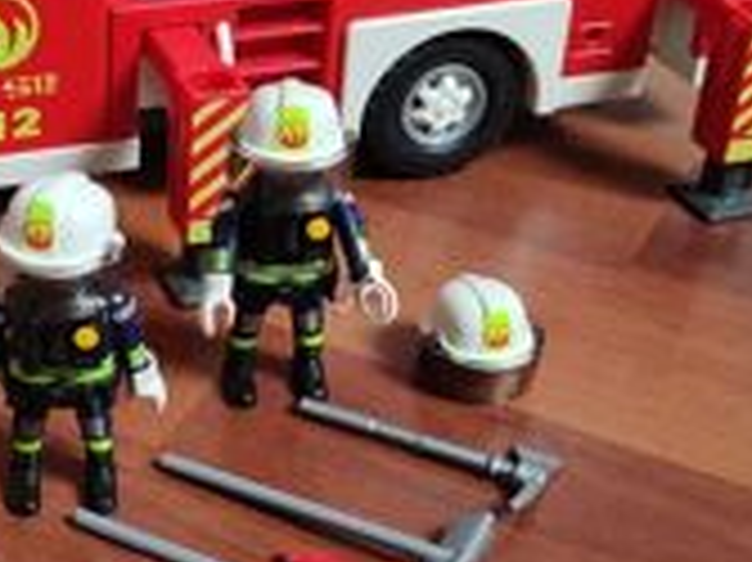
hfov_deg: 25.7
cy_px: 198
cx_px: 5
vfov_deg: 20.4
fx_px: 1563
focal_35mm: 72
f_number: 1.89
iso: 437
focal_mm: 5.43
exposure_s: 1/50
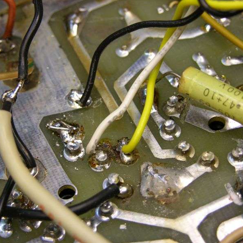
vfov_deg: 11.3
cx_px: 98
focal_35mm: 154
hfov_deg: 11.3
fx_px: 1223
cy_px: 122
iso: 50
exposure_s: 1/19.9
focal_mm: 31.9
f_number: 3.8
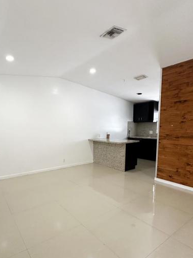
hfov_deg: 64.4
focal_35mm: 20
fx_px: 149
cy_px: 142
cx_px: 66
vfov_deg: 81.5
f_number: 2.2
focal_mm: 2.22
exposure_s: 1/120
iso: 320
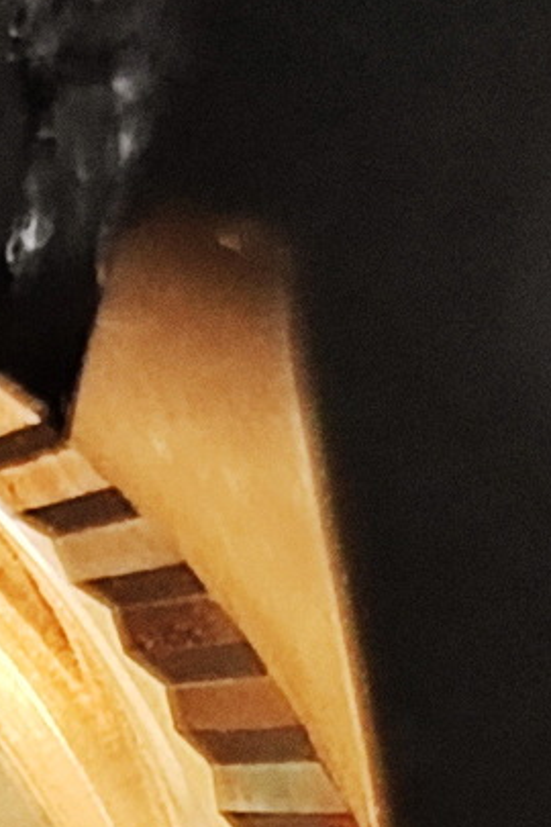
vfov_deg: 12.1
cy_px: 1545
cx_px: -859
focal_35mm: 154
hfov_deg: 8.1
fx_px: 3535
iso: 413
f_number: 1.88
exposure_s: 1/60
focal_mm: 5.59
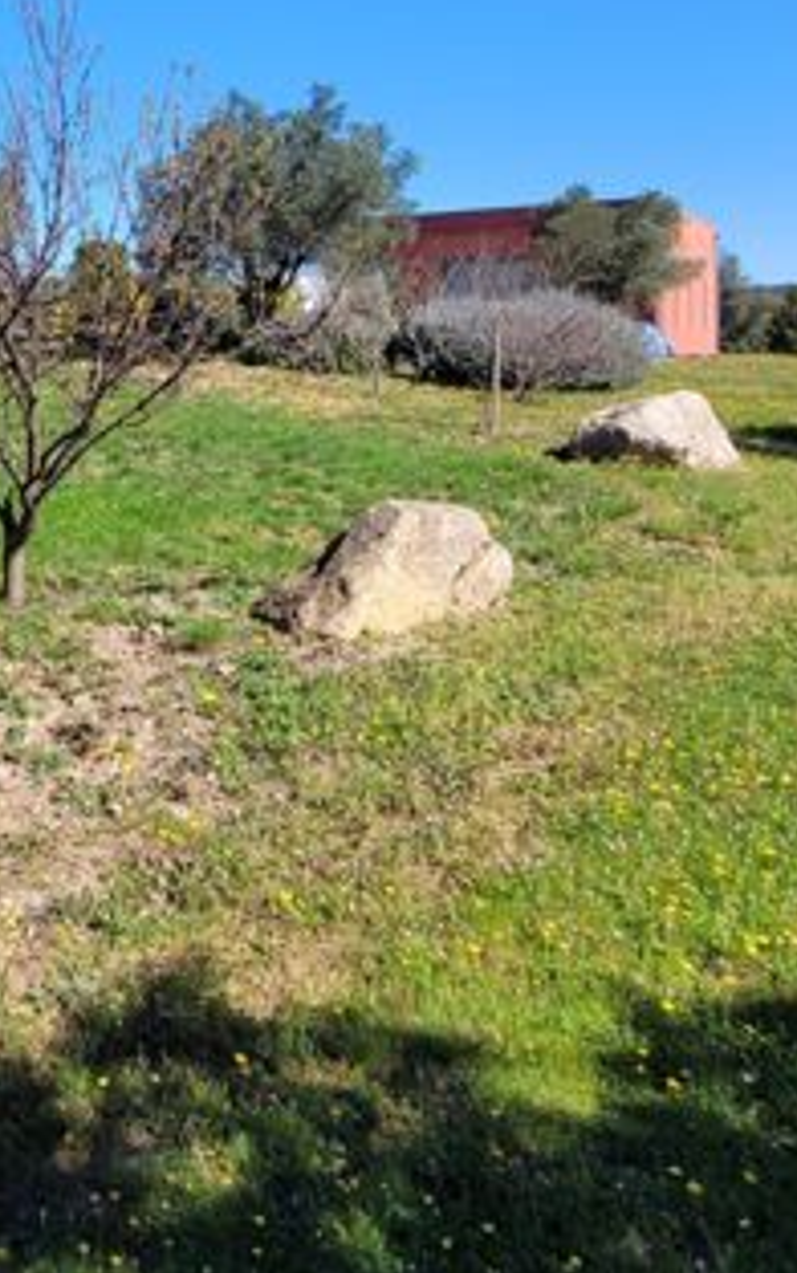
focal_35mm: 31
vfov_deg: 57.8
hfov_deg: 36.4
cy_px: 305
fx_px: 1076
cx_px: -6
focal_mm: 1.74
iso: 40
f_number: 2.2
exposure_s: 1/1070
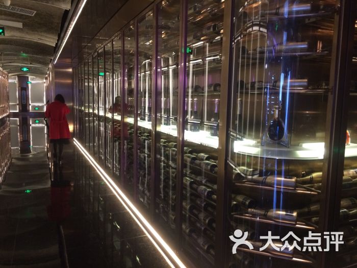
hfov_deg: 61.7
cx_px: 178
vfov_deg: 48.2
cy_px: 134
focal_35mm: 29
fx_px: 299
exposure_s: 1/20
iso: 320
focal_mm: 4.15
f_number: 2.2
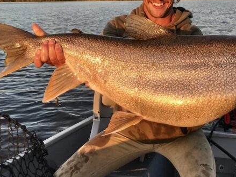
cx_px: 167
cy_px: 61
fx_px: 334
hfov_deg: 38.2
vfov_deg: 29.5
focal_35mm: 49
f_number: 1.8
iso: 20
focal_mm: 3.99
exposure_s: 1/372
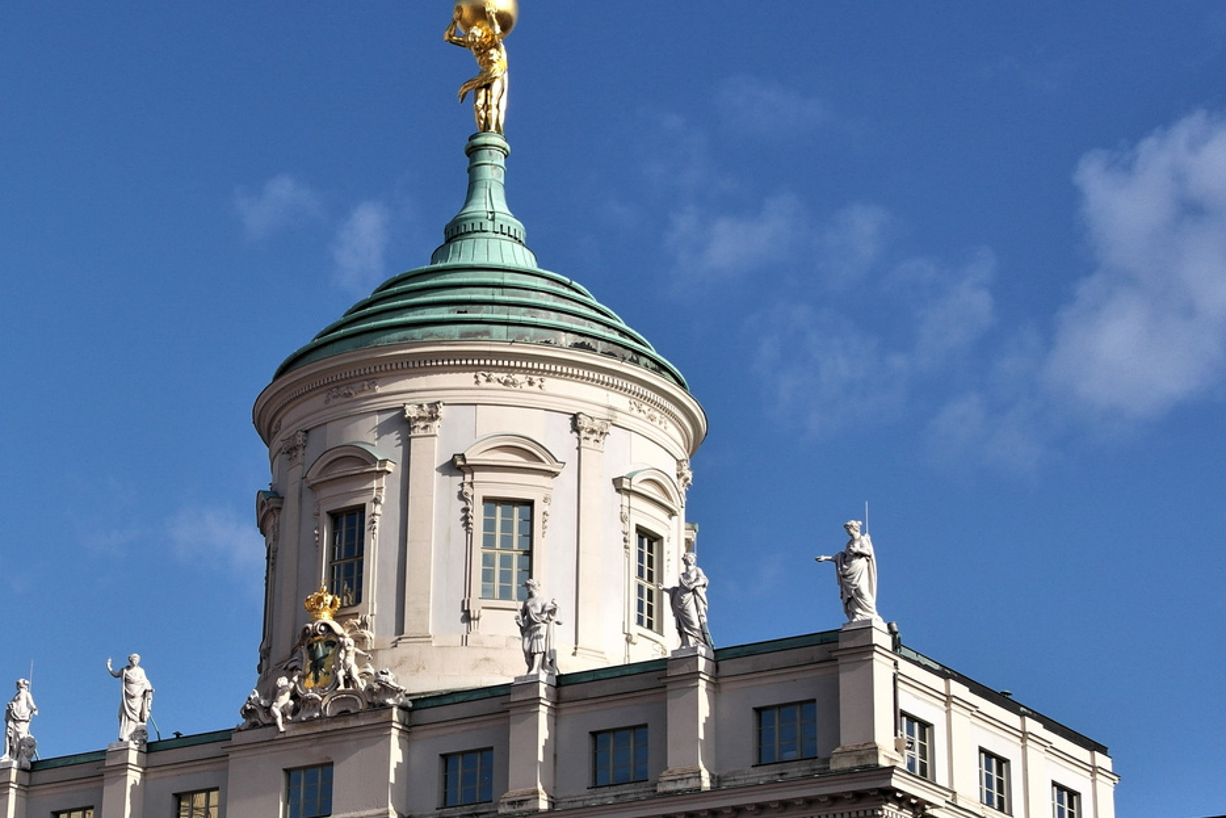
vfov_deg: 16.1
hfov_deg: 23.6
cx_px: 284
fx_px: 2895
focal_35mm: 85
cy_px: 444
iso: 100
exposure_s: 1/320
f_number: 8
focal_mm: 32
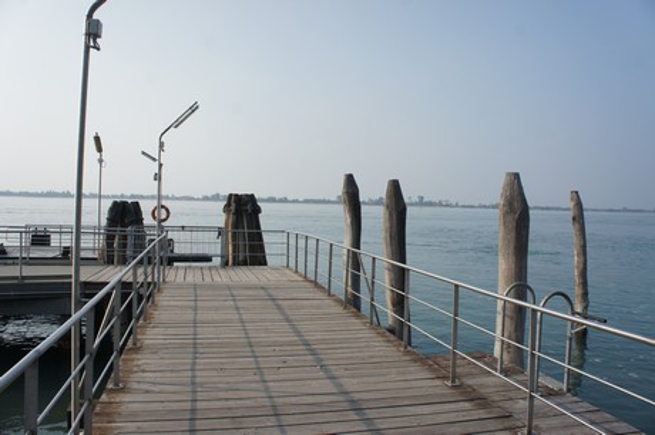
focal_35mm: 27
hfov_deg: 67.4
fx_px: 491
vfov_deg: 47.9
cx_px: 328
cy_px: 218
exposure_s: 1/500
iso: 200
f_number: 7.1
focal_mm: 18
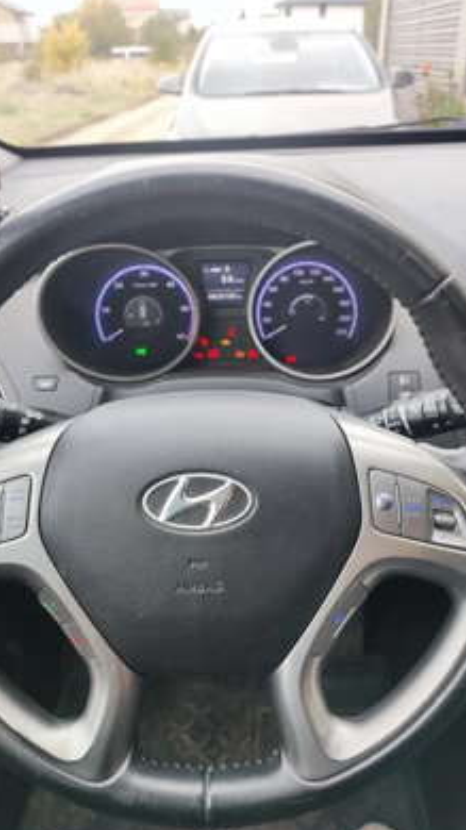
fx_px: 616
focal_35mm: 28
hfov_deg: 41.4
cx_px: 240
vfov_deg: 67.9
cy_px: 418
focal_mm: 4.7
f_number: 1.79
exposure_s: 1/50
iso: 94
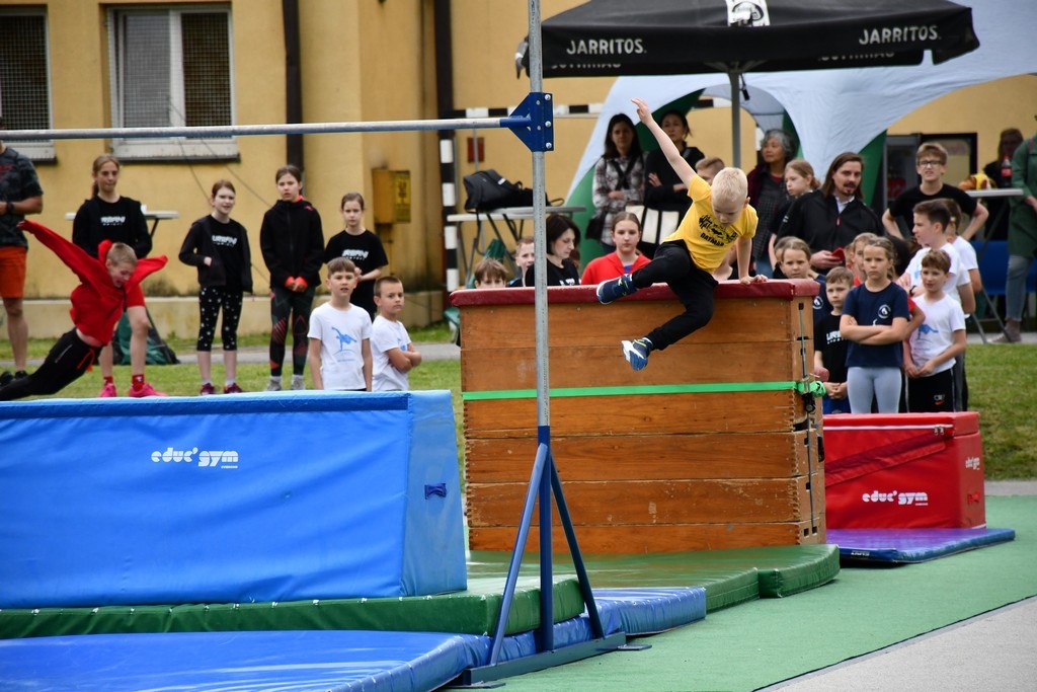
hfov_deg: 9.8
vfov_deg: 6.5
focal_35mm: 210
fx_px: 6050
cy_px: 346
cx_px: 518
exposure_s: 1/1000
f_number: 5.6
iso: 720
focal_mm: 140
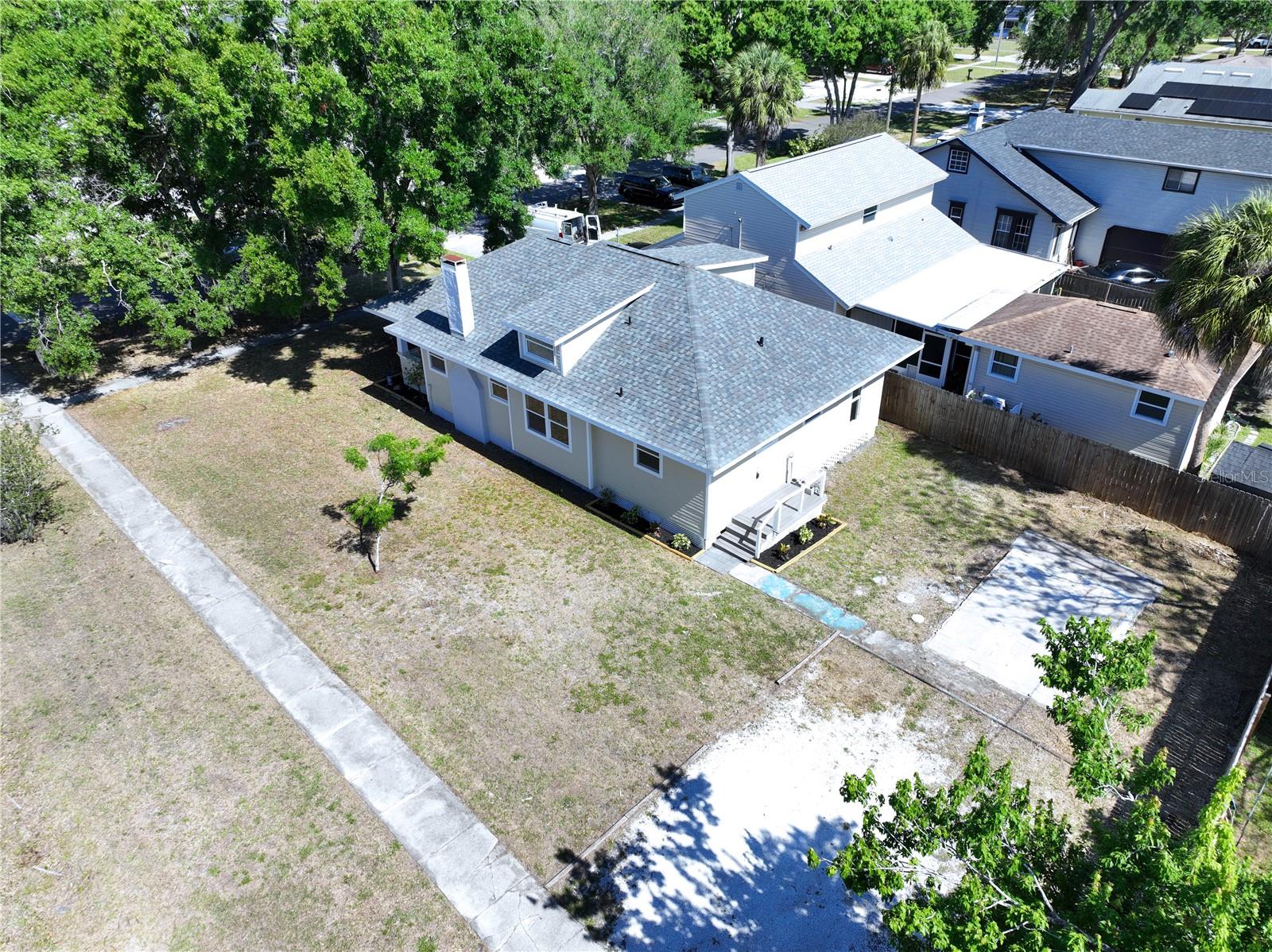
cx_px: 636
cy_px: 476
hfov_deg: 71.6
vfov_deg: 56.8
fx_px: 881
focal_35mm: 24
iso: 100
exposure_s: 1/240
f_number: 3.2
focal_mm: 12.29
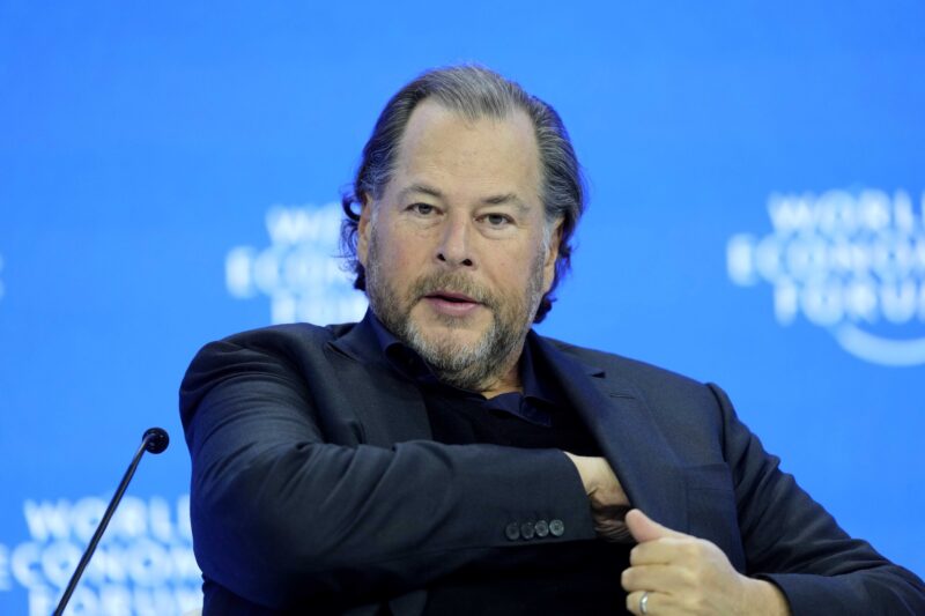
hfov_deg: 6.9
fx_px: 7706
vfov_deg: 4.6
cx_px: 462
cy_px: 308
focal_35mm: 300
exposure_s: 1/400
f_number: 2.8
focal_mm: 300
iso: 1600
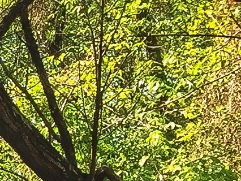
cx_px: -570
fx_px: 1546
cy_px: 242
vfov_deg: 6.6
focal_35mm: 222
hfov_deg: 7.4
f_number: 2.2
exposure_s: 1/444
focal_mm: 4.15
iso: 32
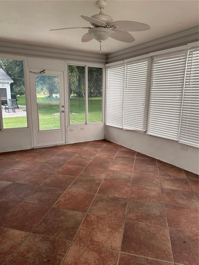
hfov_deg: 56.8
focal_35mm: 24
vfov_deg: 71.6
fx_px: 184
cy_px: 132
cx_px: 100
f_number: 1.78
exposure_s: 1/121
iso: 80
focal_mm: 6.86
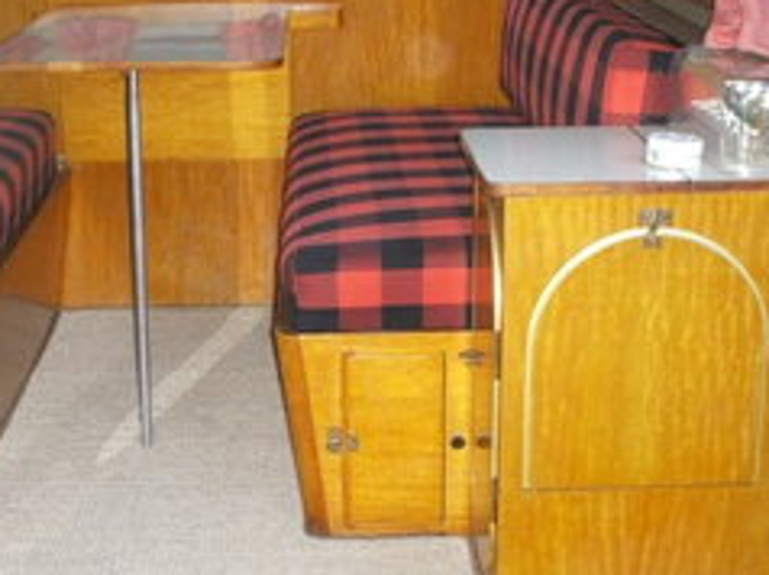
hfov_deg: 30.2
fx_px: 1420
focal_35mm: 64
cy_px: 236
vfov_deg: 22.9
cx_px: 304
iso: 500
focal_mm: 6.3
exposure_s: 1/160
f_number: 3.3
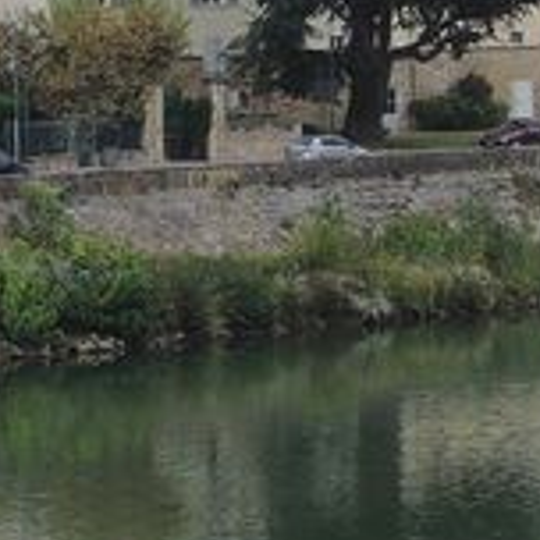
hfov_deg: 6.6
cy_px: -178
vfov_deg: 6.6
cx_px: -195
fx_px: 4606
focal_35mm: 261
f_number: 3.7
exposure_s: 1/160
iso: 80
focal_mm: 9.6
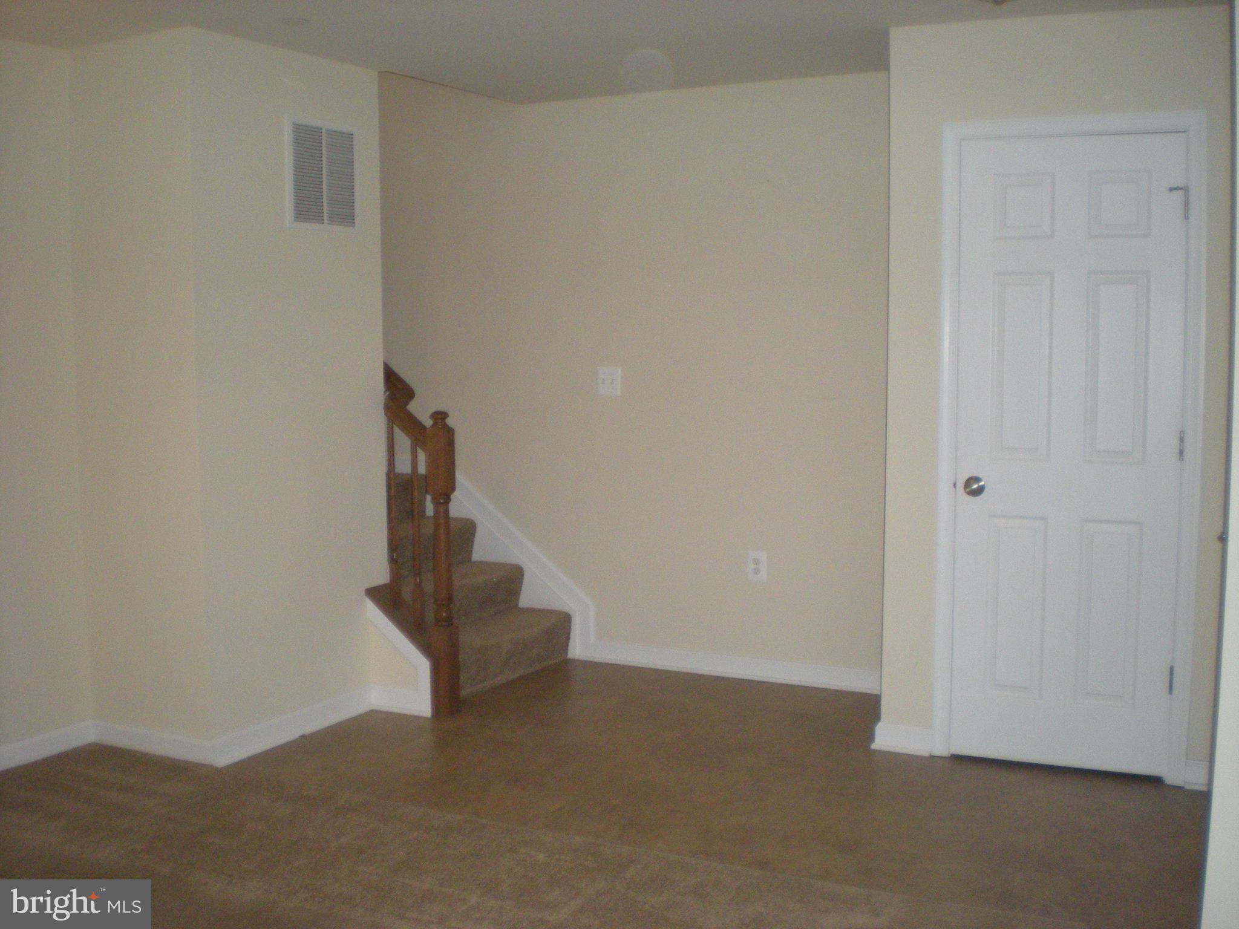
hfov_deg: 49.0
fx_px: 1360
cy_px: 464
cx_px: 620
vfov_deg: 37.7
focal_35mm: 38
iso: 336
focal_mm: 6.3
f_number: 3.1
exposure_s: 1/60
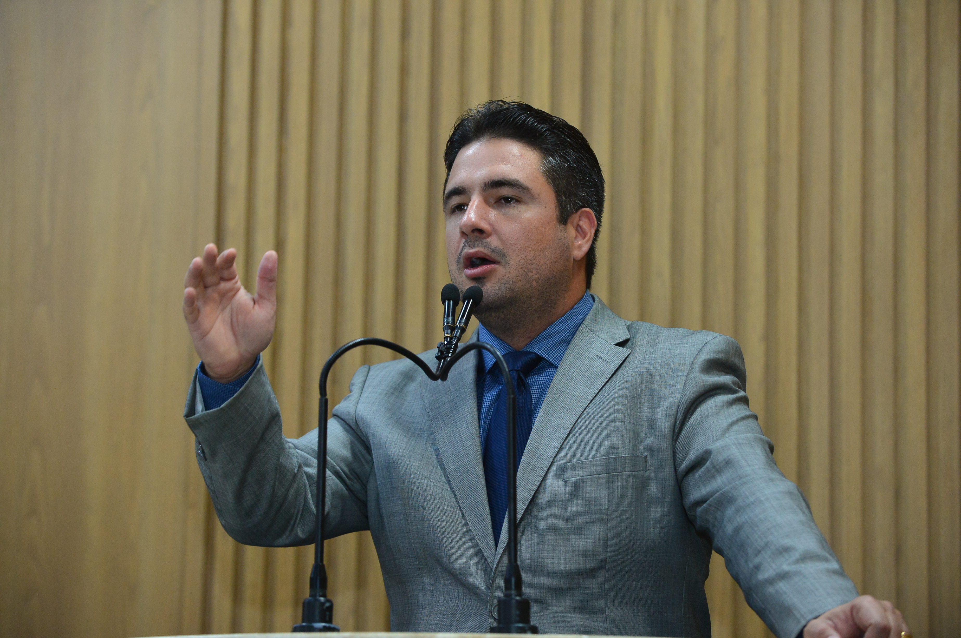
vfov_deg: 11.4
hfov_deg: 17.1
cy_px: 319
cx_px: 480
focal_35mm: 120
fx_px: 3200
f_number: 3.5
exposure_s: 1/320
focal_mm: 120
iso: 3200
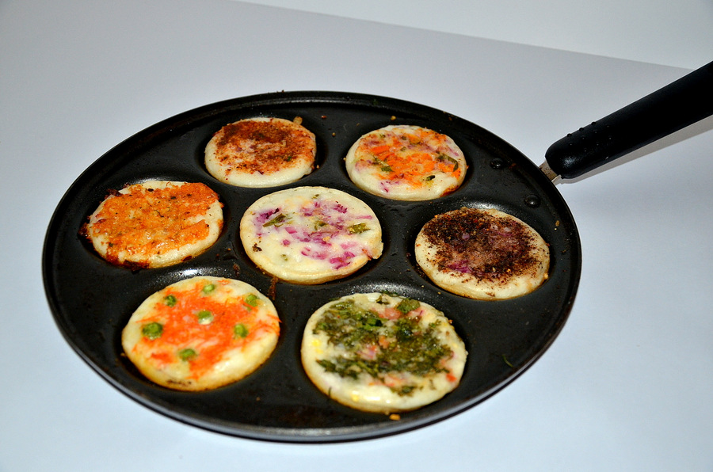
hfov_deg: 43.7
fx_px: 889
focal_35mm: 45
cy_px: 236
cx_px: 356
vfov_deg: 29.7
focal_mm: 30
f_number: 4.2
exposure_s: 1/60
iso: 800
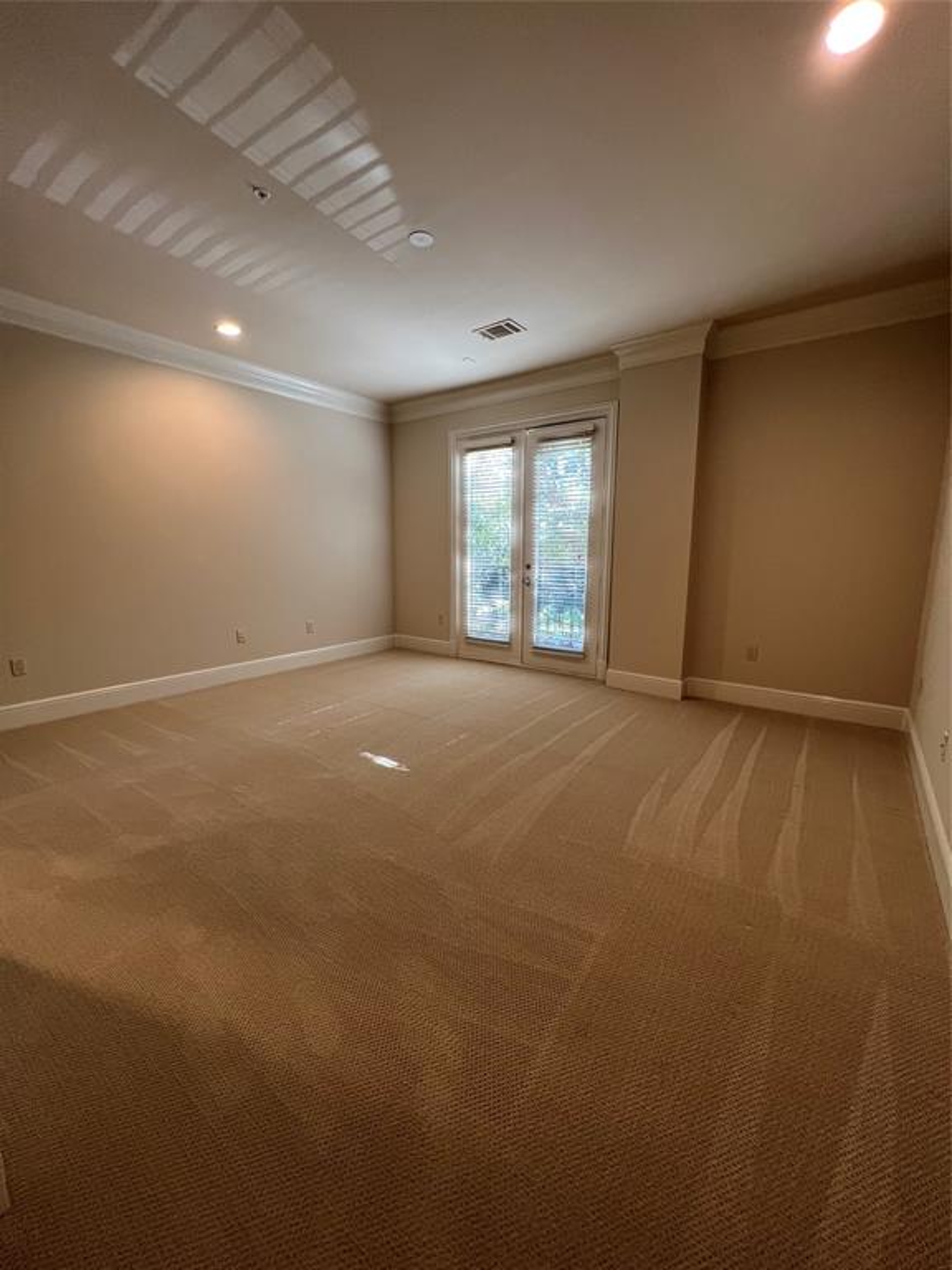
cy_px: 635
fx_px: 477
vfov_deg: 106.2
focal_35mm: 13
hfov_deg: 89.9
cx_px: 476
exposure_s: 1/120
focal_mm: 1.57
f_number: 1.8
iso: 125
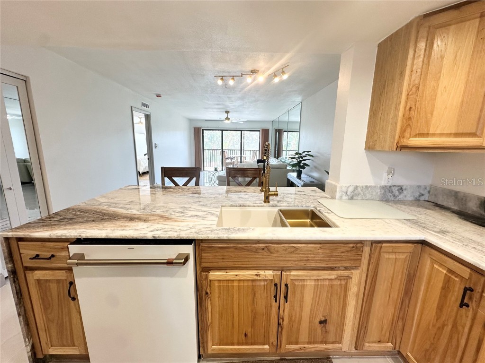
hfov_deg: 102.1
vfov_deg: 85.7
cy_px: 182
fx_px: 196
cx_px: 242
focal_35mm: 14
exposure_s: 1/120
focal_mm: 2.22
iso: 100
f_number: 2.2
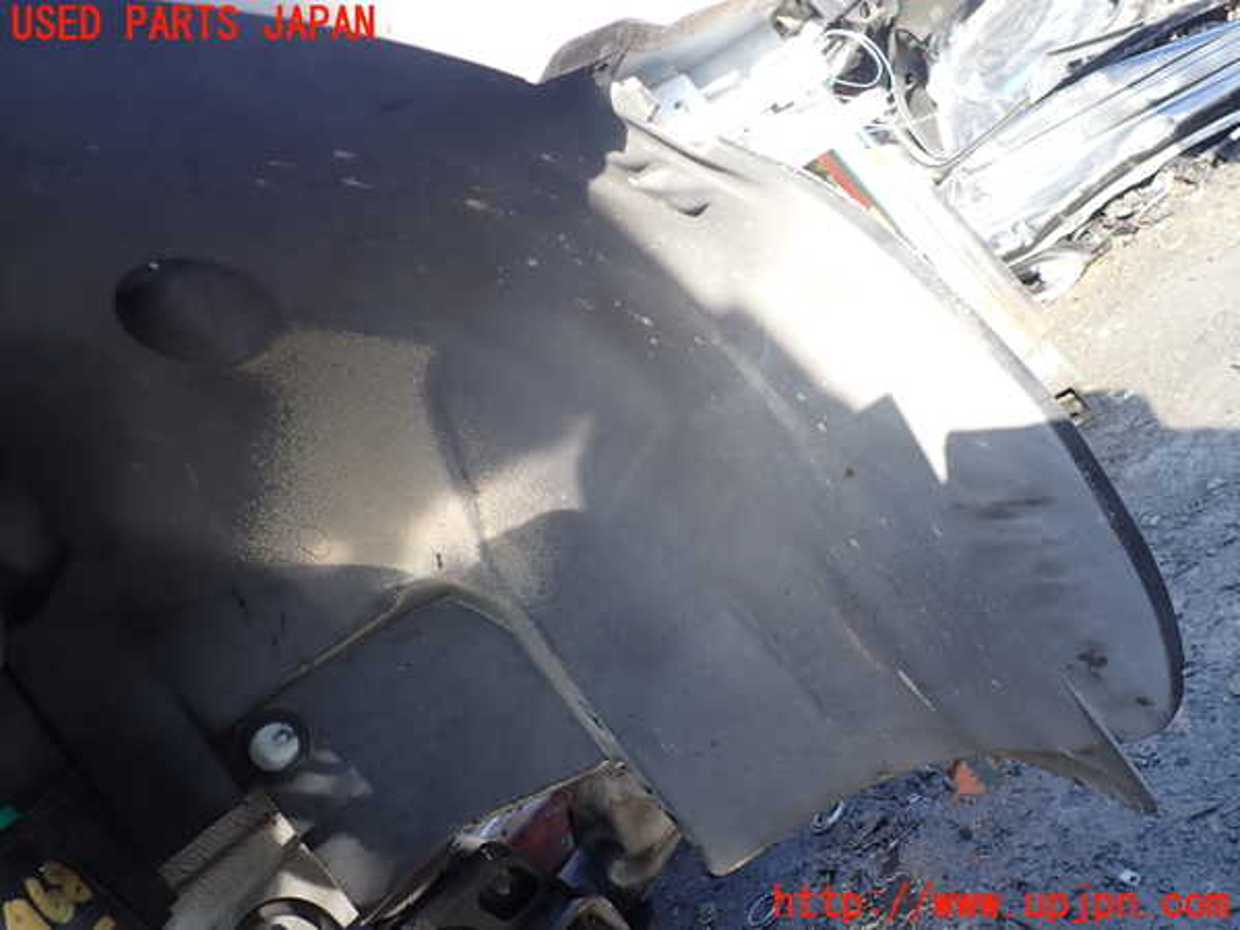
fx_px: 896
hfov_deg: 69.4
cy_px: 465
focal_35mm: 25
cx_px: 620
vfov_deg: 54.9
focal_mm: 4.5
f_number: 2.8
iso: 100
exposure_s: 1/80
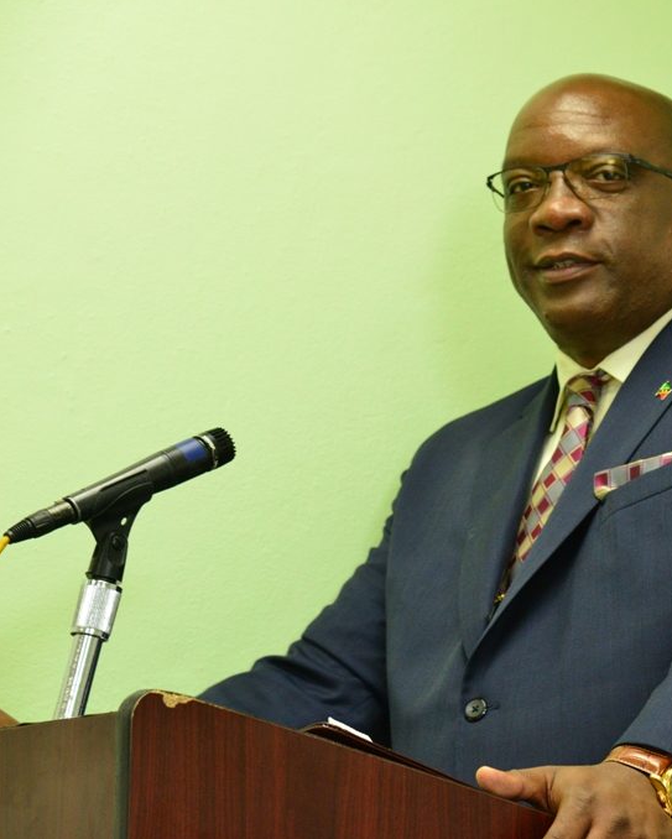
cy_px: 418
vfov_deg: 11.3
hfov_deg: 9.1
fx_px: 4223
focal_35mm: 170
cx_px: 631
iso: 3200
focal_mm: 120
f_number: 5.6
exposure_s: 1/60
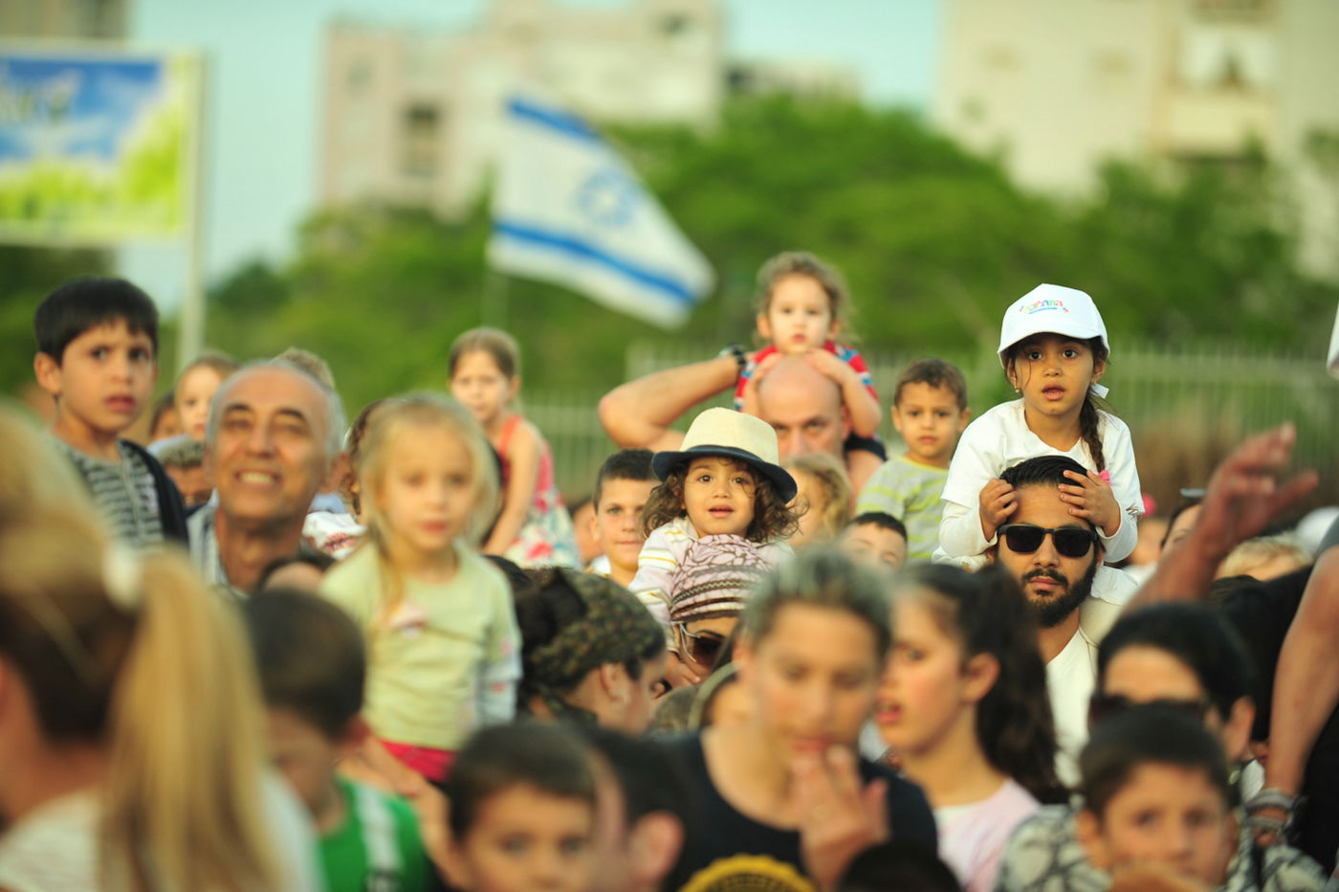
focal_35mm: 190
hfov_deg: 10.8
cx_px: 670
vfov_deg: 7.2
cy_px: 446
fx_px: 7063
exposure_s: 1/125
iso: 250
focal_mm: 190
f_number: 3.2
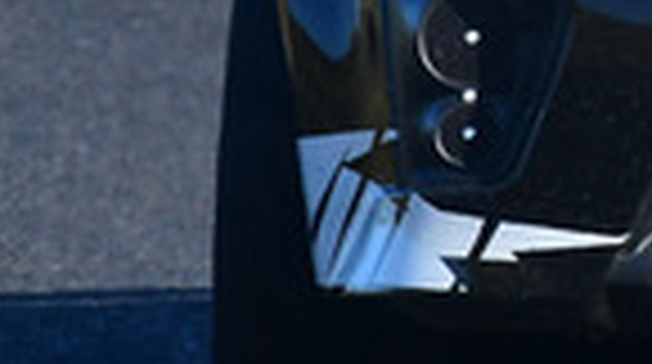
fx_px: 63050
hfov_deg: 0.6
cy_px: -476
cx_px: 1187
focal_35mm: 3653
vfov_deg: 0.3
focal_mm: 420
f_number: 10
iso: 800
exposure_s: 1/800
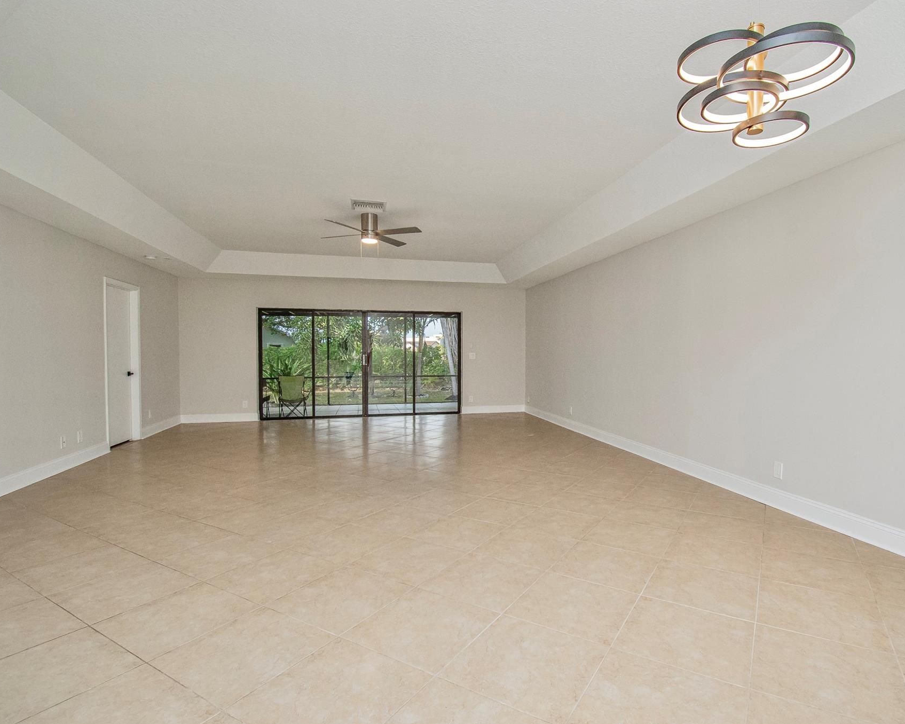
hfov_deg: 89.5
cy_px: 361
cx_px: 489
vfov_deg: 77.0
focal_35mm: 17
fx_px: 455
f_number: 6.3
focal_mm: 10
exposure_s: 1/200
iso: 800
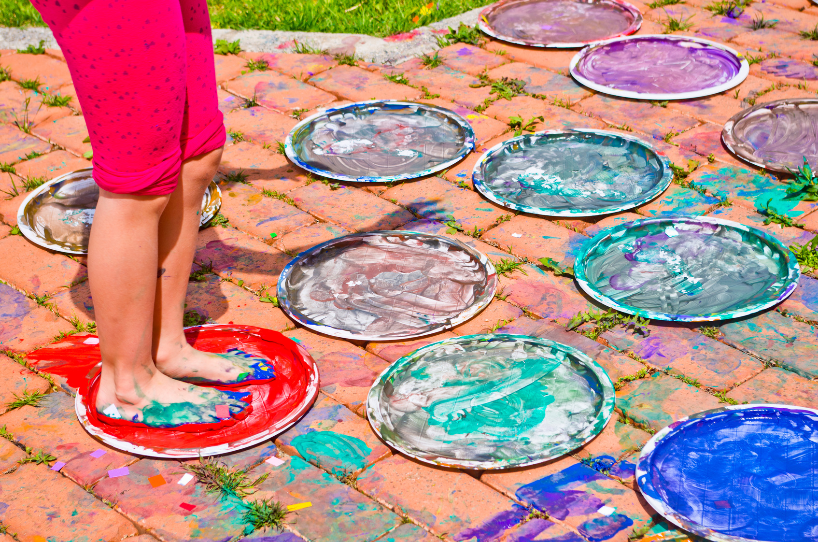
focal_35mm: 82
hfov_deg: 24.7
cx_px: 409
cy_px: 271
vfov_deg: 16.5
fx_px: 1871
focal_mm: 55
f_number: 9
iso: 100
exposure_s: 1/250
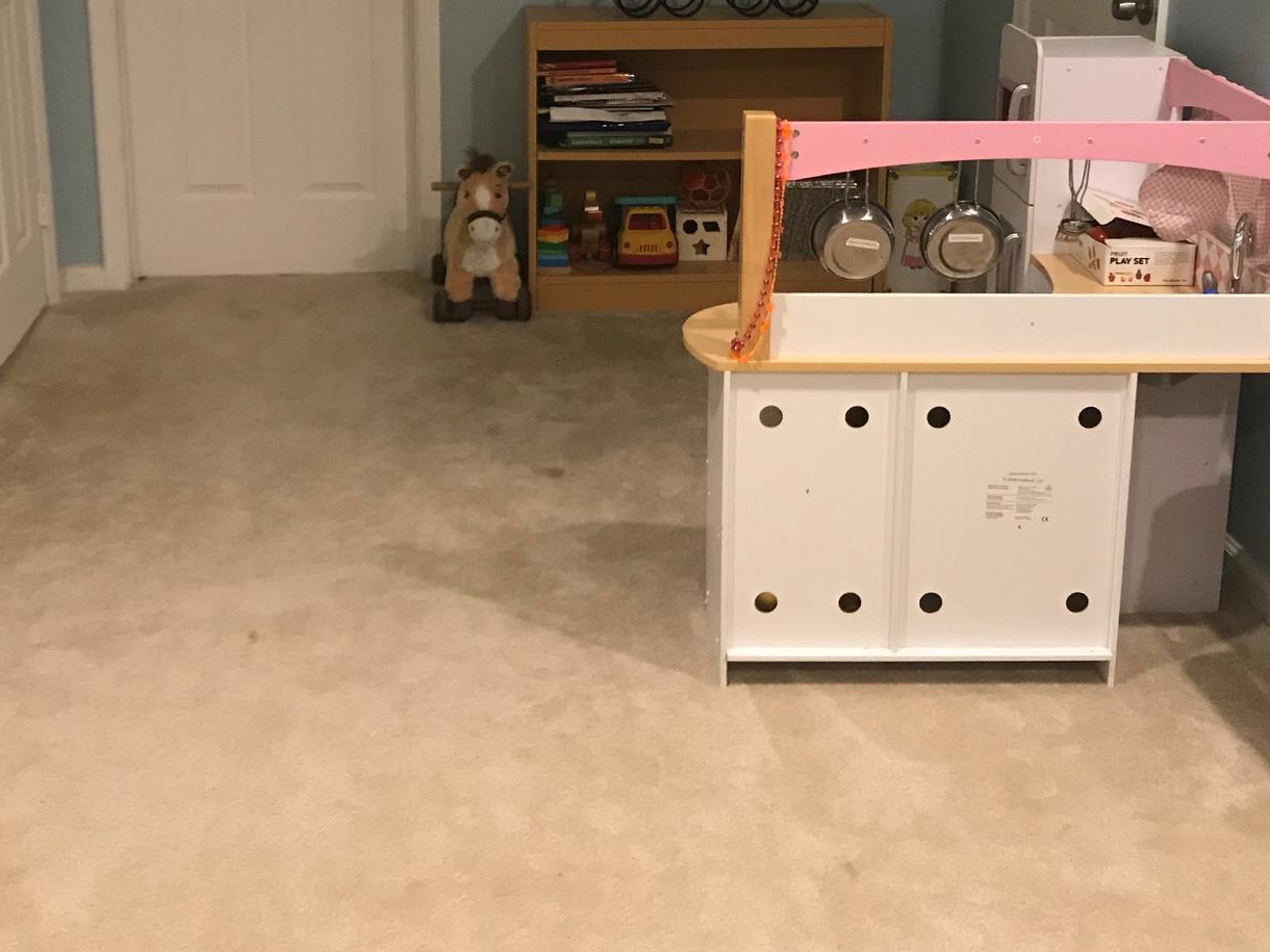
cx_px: 580
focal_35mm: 47
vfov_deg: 30.3
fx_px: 1724
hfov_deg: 40.4
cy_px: 216
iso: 80
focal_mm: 3.99
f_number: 1.8
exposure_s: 1/15
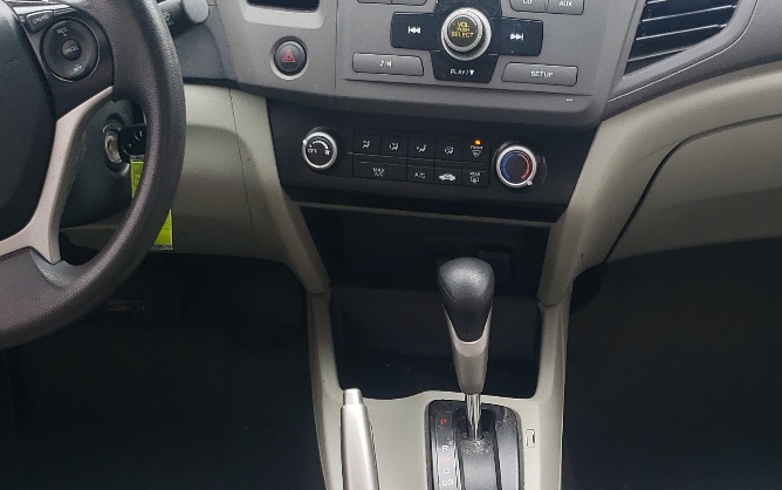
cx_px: 462
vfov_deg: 19.4
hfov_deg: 31.0
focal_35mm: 66
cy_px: 436
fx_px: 1407
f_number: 1.5
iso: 50
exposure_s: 1/192
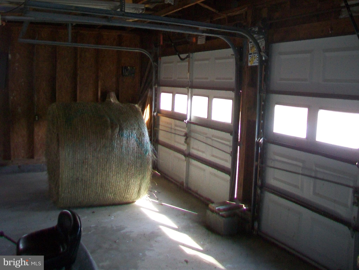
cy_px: 135
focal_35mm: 34
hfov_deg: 54.0
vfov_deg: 41.8
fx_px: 353
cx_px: 180
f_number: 2.7
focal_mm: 6.1
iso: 160
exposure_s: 1/60
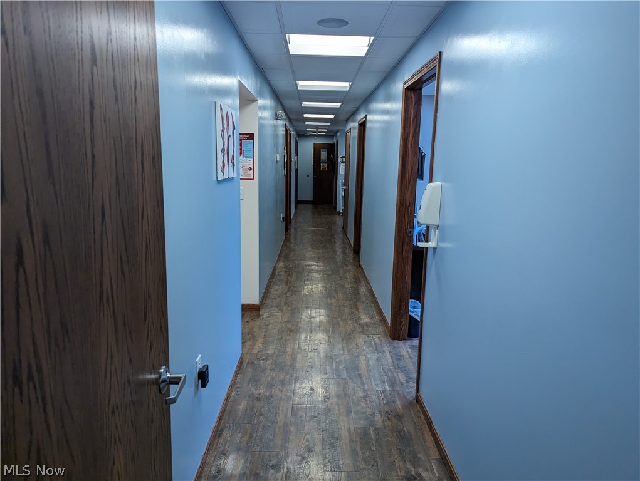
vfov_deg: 56.9
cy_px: 240
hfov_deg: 71.5
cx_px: 320
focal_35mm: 24
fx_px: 444
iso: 264
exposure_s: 1/270
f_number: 1.85
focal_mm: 6.81
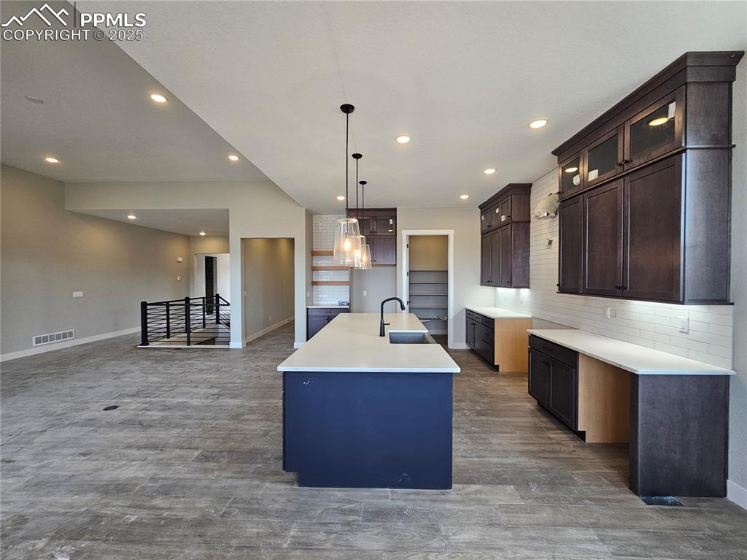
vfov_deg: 89.9
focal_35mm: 13
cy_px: 280
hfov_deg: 106.2
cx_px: 374
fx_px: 280
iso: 80
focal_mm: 2.2
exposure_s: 1/60
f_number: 2.2
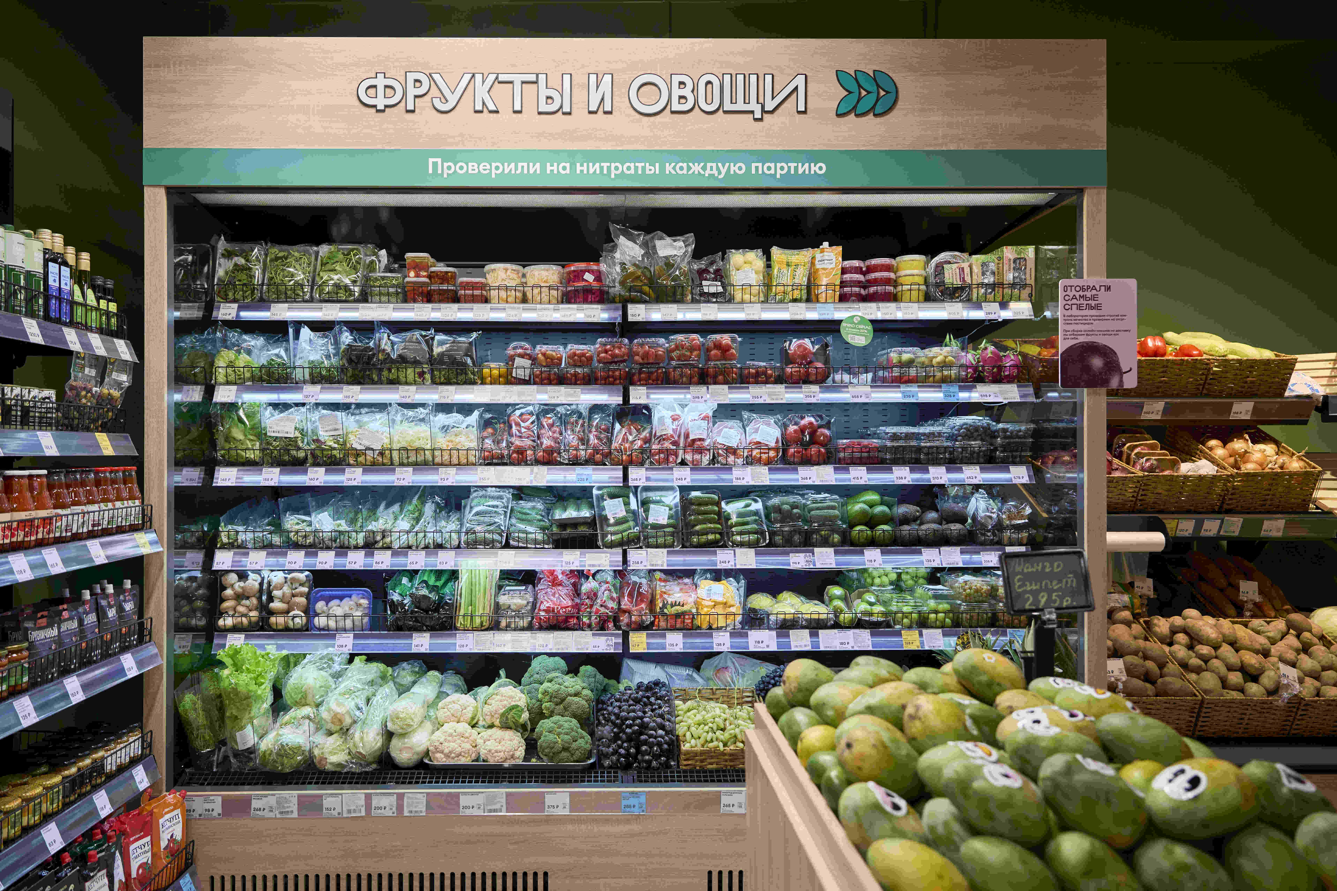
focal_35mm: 24
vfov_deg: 53.1
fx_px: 891
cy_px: 446
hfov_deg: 73.7
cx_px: 668
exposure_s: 1/250
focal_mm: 24
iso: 500
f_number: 3.5
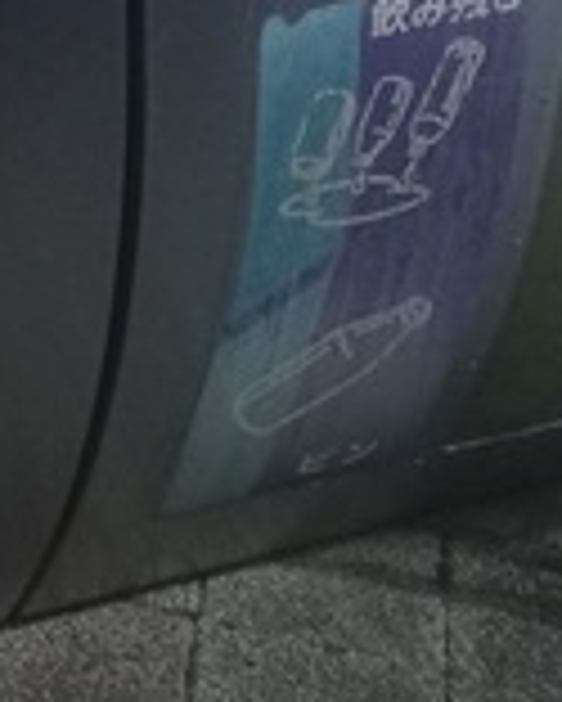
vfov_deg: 18.3
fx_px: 2077
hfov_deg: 12.8
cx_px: -665
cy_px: -108
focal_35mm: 100
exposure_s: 1/20
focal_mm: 4.65
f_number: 1.8
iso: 1000
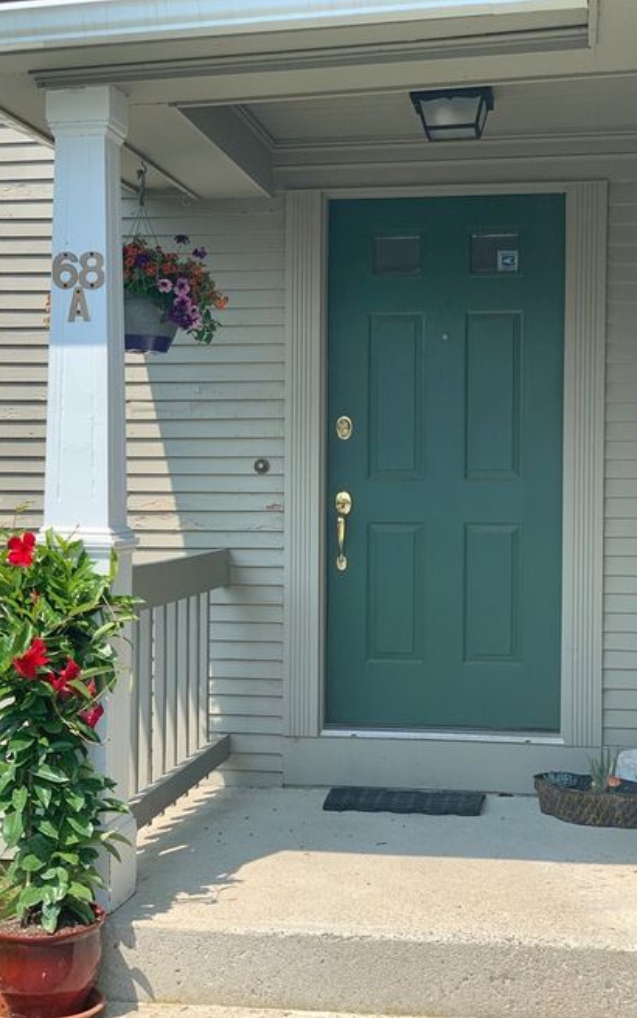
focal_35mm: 56
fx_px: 1555
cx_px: 328
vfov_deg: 36.3
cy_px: 513
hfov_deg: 23.1
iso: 16
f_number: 2.4
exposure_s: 1/551
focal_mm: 6
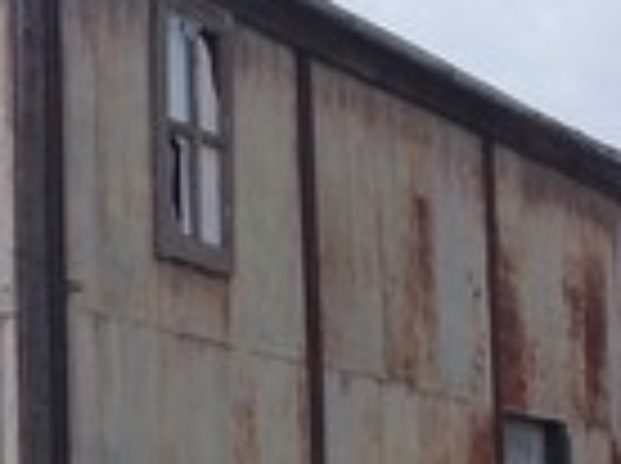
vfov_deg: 6.2
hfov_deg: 8.2
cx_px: -32
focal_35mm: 239
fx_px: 4280
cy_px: 545
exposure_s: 1/320
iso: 80
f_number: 6.5
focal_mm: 6.1
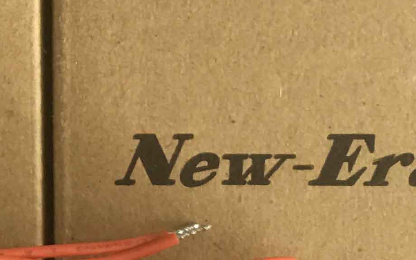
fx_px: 1531
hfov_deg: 15.4
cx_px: 76
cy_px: -9
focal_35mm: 135
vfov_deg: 9.6
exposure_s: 1/17
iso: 40
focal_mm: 4.15
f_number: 2.2
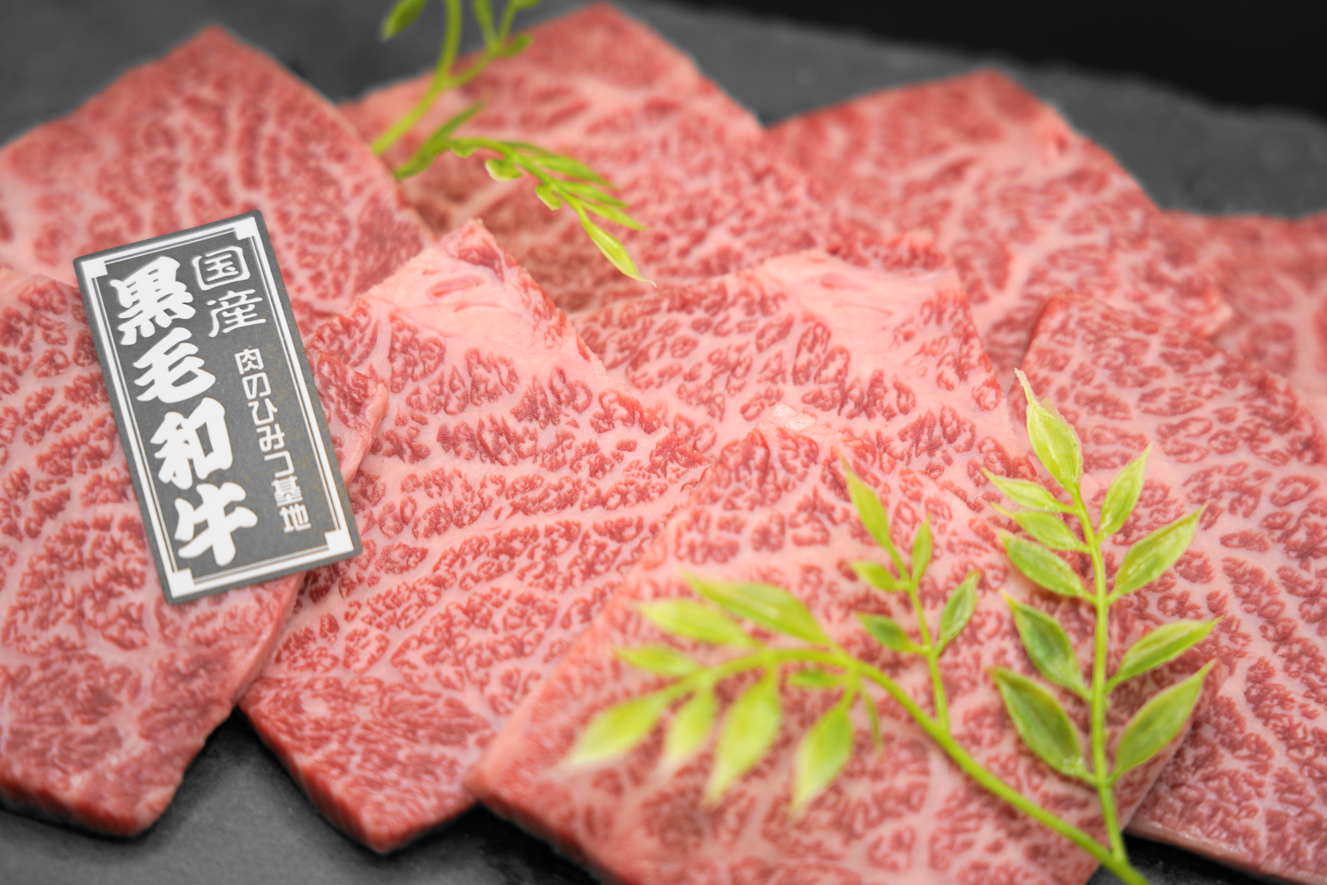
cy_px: 442
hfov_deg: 22.9
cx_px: 664
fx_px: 3280
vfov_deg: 15.4
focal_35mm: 89
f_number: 4.5
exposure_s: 1/200
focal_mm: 89
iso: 100
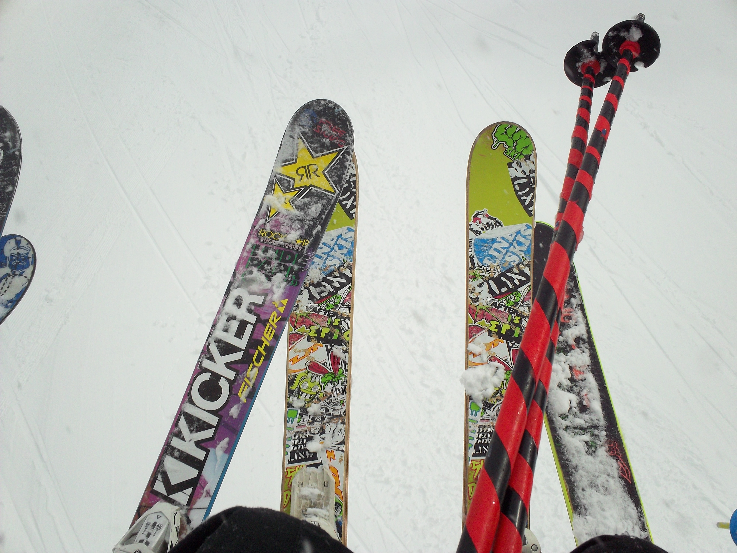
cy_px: 276
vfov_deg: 37.7
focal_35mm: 38
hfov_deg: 49.0
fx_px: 809
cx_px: 368
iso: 80
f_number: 4.5
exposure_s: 1/1401
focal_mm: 6.3
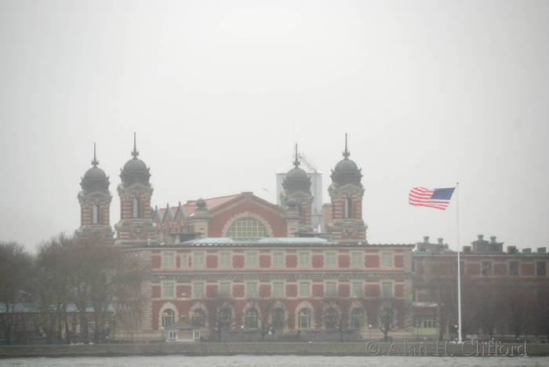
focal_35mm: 300
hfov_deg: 6.9
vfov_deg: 4.6
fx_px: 4579
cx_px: 274
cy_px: 184
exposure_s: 1/500
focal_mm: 200
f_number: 5.6
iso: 450
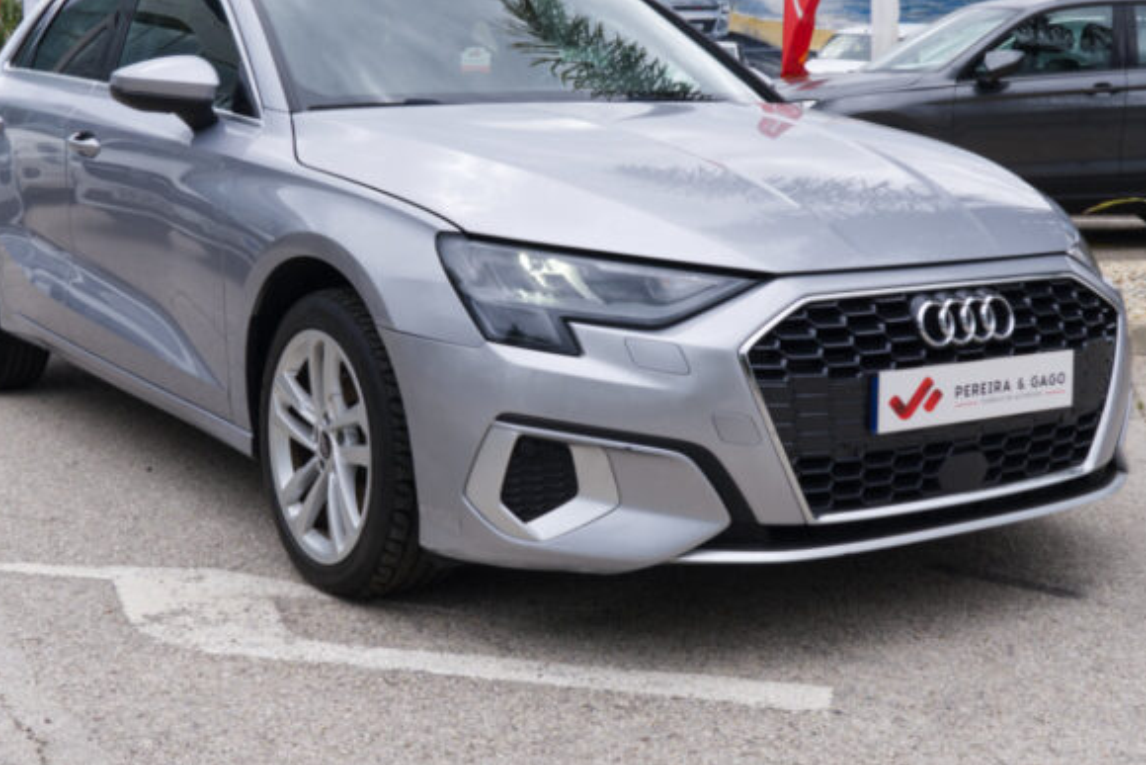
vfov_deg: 25.4
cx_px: 512
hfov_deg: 37.5
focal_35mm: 53
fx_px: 1687
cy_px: 246
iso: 160
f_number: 9
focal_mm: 20.3
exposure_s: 1/180
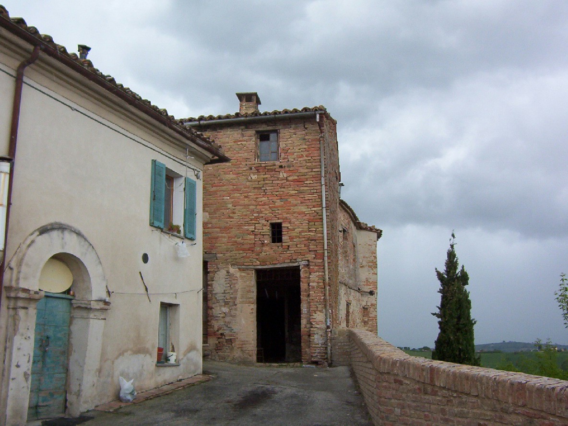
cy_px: 213
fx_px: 591
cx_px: 284
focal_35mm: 36
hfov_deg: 51.4
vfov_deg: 39.7
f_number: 2.76
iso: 100
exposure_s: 1/397
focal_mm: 5.54
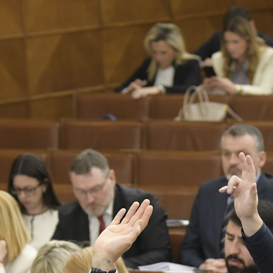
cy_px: 345
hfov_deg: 6.2
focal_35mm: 283
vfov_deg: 6.1
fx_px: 2525
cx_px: 228
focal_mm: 70
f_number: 3.2
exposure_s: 1/250
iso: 2000
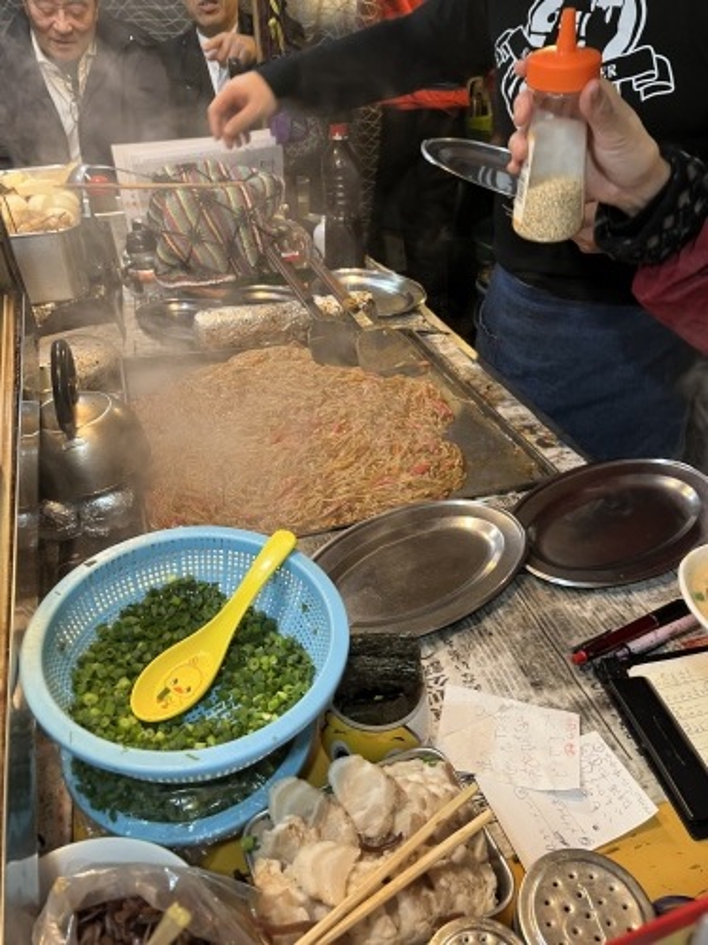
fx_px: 709
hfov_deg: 53.1
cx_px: 354
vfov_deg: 67.3
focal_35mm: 26
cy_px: 472
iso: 160
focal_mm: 5.1
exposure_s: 1/60
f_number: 1.6
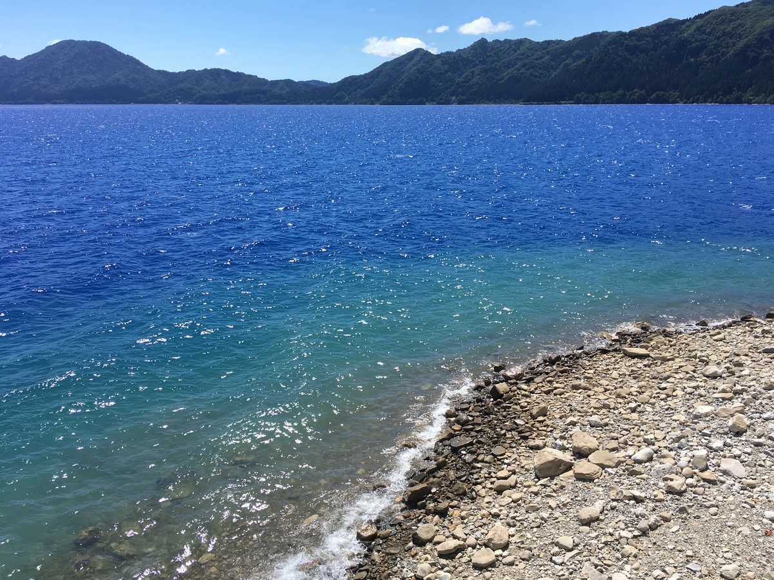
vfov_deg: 48.2
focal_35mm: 29
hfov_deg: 61.7
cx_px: 387
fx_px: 648
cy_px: 290
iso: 25
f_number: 2.2
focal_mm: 4.15
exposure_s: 1/1876
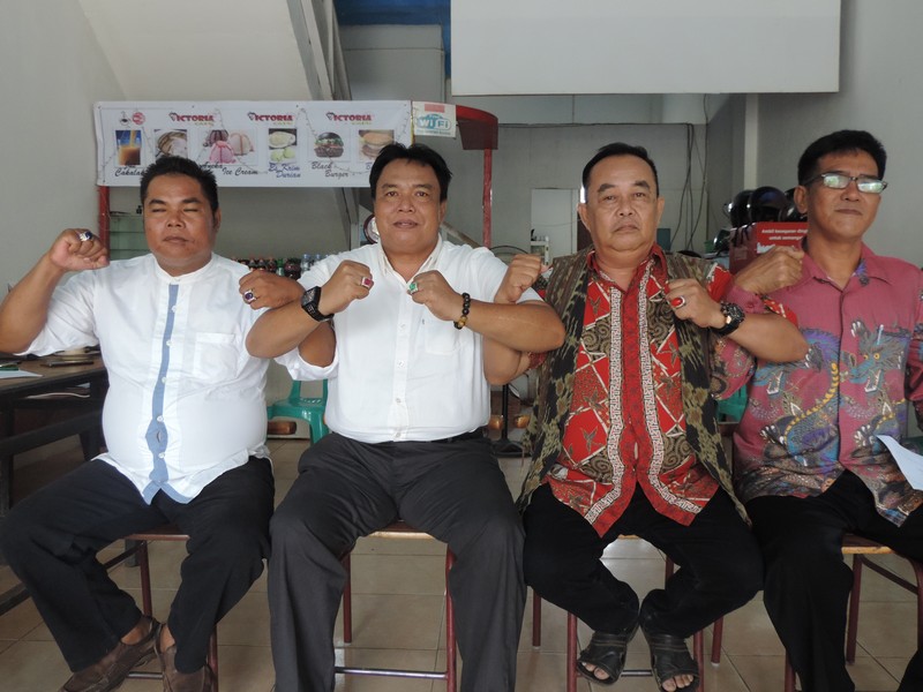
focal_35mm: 30
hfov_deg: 60.0
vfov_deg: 46.8
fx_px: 800
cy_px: 346
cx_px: 462
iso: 360
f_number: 3.1
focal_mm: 5.3
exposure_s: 1/30
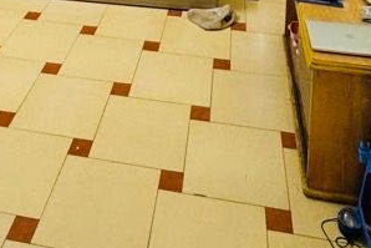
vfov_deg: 20.7
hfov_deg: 39.2
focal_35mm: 50
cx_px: 126
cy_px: -172
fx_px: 516
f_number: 2.2
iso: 320
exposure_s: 1/51
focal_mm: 2.22
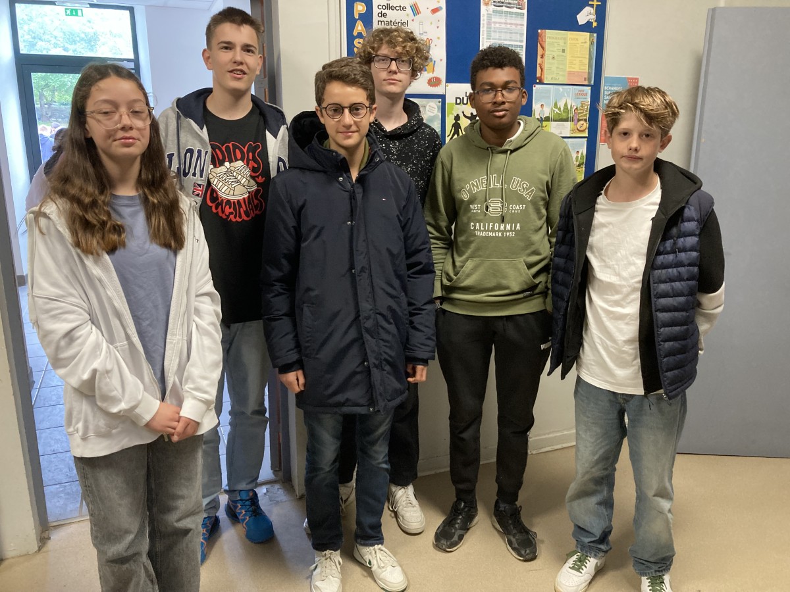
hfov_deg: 63.4
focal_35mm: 28
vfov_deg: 49.7
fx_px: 639
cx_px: 395
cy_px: 296
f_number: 1.8
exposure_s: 1/50
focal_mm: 3.99
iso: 250
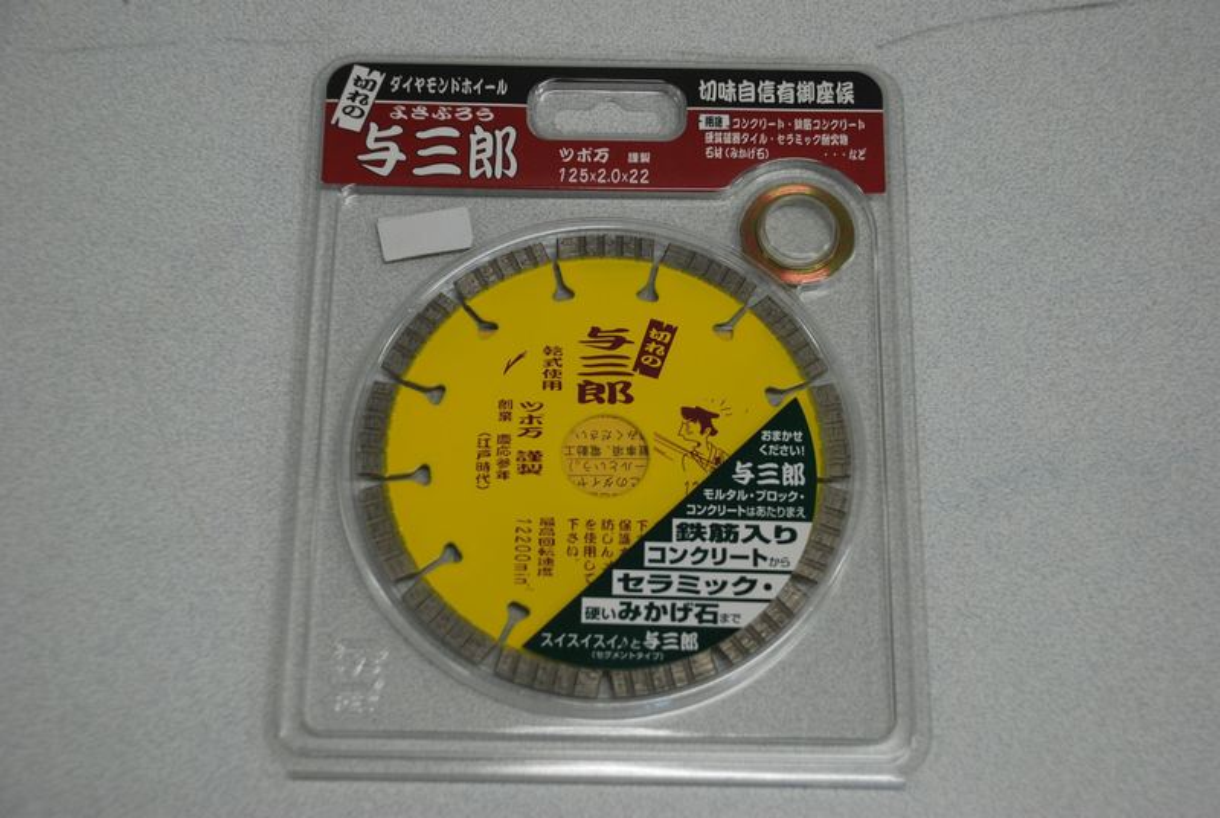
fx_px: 2036
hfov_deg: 33.4
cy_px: 409
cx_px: 610
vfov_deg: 22.7
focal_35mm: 60
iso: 250
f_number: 4.5
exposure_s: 1/50
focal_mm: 40
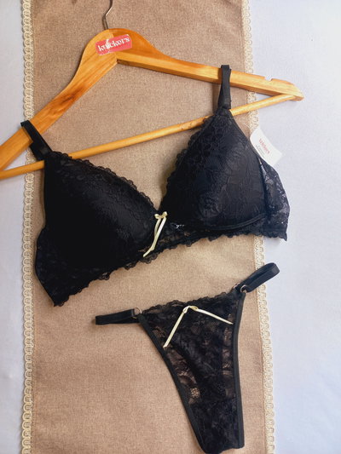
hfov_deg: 54.9
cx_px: 170
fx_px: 328
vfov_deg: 69.4
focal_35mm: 25
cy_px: 227
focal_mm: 4.6
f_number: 1.8
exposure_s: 1/50
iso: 40
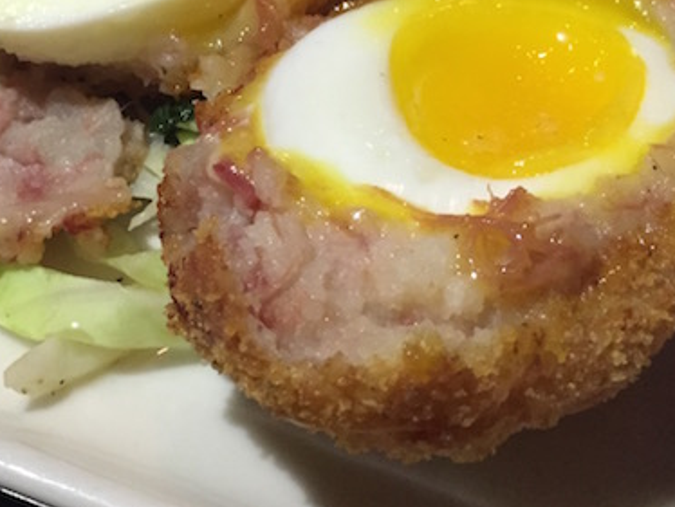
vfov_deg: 23.5
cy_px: 137
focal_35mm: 62
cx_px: 218
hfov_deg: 30.9
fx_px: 1210
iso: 250
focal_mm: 4.15
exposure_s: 1/30
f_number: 2.2
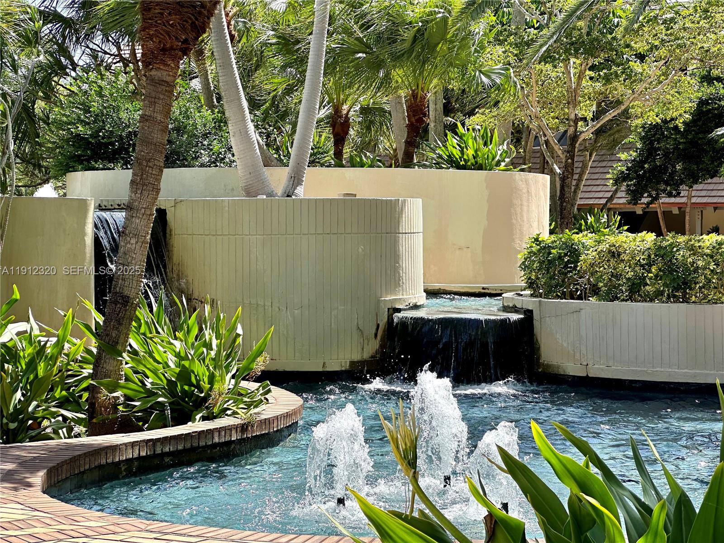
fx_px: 1610
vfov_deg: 19.1
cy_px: 272
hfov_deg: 25.3
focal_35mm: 77
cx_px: 362
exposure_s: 1/245
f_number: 2.8
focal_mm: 9
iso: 32
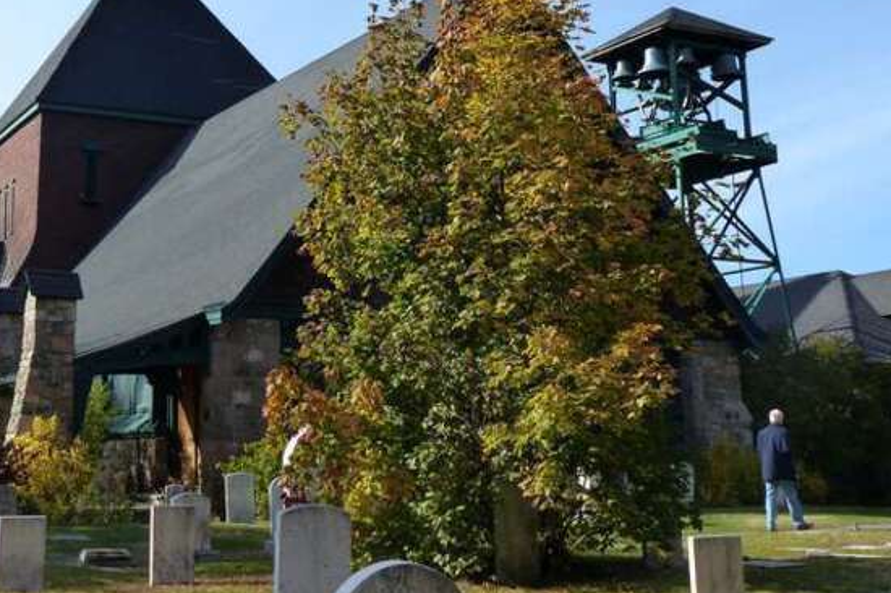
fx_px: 1385
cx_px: 246
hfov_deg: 35.0
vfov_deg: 23.9
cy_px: 159
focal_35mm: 56
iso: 160
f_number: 4
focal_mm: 6.6
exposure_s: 1/640
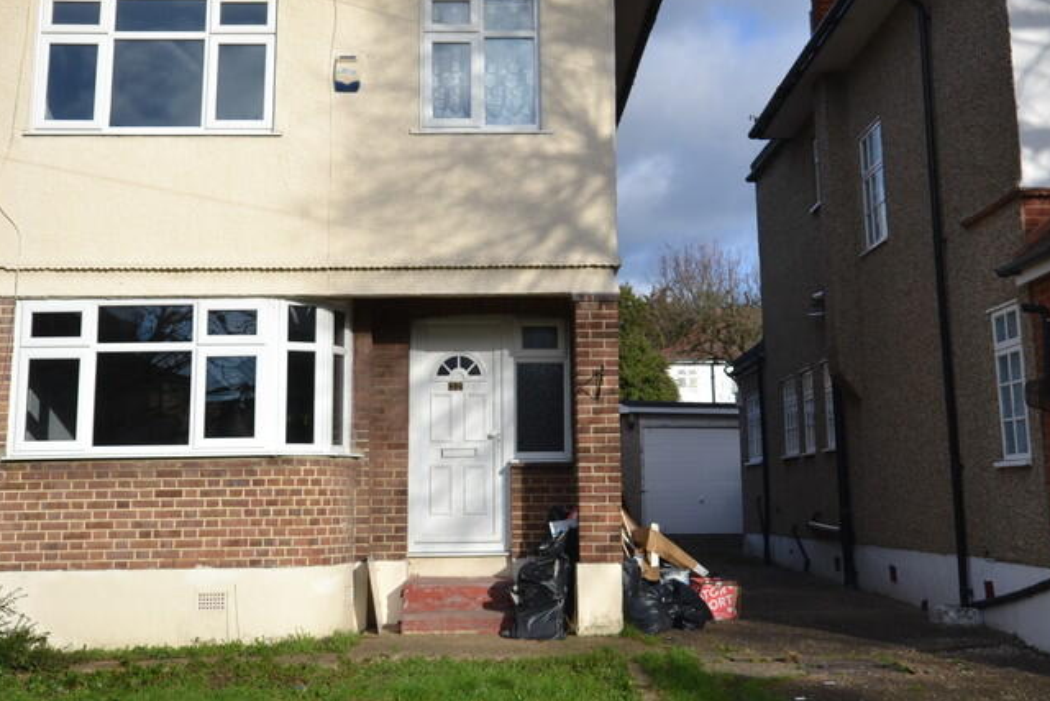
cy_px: 226
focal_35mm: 48
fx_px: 1400
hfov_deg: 41.1
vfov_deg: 27.9
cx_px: 540
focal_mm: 20
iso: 100
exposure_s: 1/250
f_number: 8
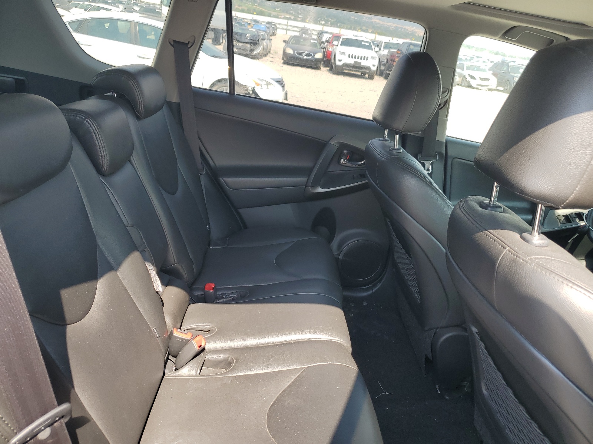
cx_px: 296
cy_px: 222
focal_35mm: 26
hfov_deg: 67.3
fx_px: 445
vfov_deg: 53.1
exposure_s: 1/417
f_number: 1.5
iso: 50
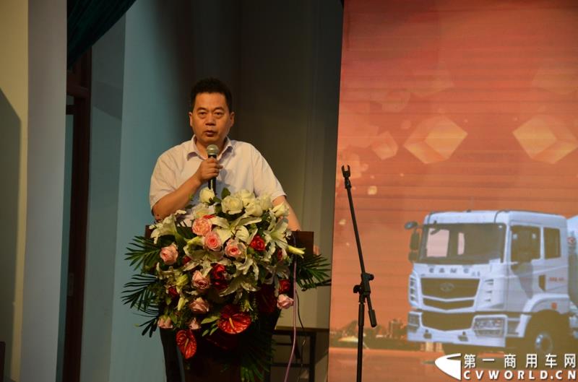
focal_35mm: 158
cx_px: 289
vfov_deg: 8.7
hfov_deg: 13.1
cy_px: 191
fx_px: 2522
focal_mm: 105
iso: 1250
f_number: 5.6
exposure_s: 1/125
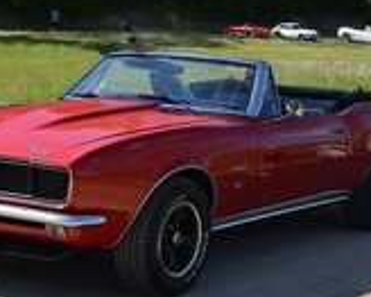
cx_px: 153
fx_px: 1088
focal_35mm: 99
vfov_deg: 15.5
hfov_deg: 19.3
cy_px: 127
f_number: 8
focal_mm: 29
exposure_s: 1/250
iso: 110
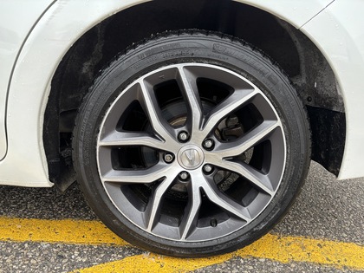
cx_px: 182
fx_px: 273
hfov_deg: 67.3
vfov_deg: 53.1
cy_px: 136
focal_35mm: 26
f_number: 1.6
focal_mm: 5.96
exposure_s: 1/100
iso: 125
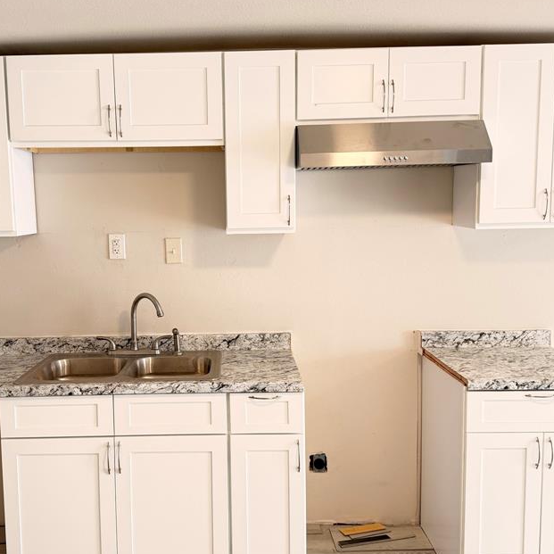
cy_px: 273
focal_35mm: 35
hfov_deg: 47.0
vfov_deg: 47.2
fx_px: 634
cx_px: 222
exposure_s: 1/60
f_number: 1.78
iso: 200
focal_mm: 6.76
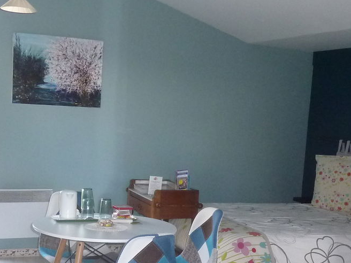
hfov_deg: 31.7
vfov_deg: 23.6
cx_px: 160
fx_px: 619
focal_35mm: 61
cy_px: 221
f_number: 3.3
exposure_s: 1/30
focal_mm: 4.1
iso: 320
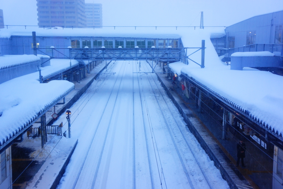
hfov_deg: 46.4
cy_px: 94
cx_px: 142
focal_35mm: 42
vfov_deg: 31.9
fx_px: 330
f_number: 4
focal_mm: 28
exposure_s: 1/60
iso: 250
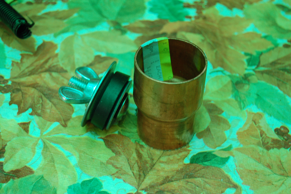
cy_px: 97
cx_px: 146
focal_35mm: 82
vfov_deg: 16.5
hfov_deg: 24.6
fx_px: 666
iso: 640
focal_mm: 55
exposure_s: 1/60
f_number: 5.6
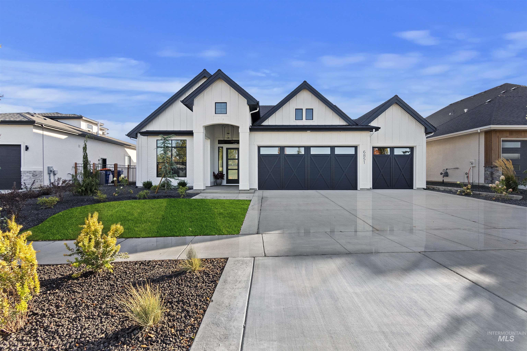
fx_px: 234
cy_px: 176
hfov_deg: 96.7
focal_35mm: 16
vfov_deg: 73.7
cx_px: 264
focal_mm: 11
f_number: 11
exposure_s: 1/100
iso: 320
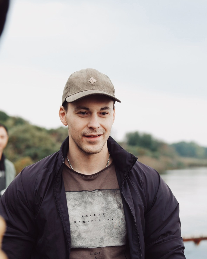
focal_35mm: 85
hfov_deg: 18.1
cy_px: 141
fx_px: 651
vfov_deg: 22.5
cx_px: 104
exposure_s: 1/160
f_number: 2.8
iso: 200
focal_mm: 50
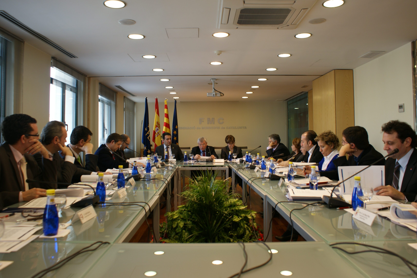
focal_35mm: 27
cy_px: 139
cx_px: 208
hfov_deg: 67.4
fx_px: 313
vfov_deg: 47.9
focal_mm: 18
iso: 100
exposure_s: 1/40
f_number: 4
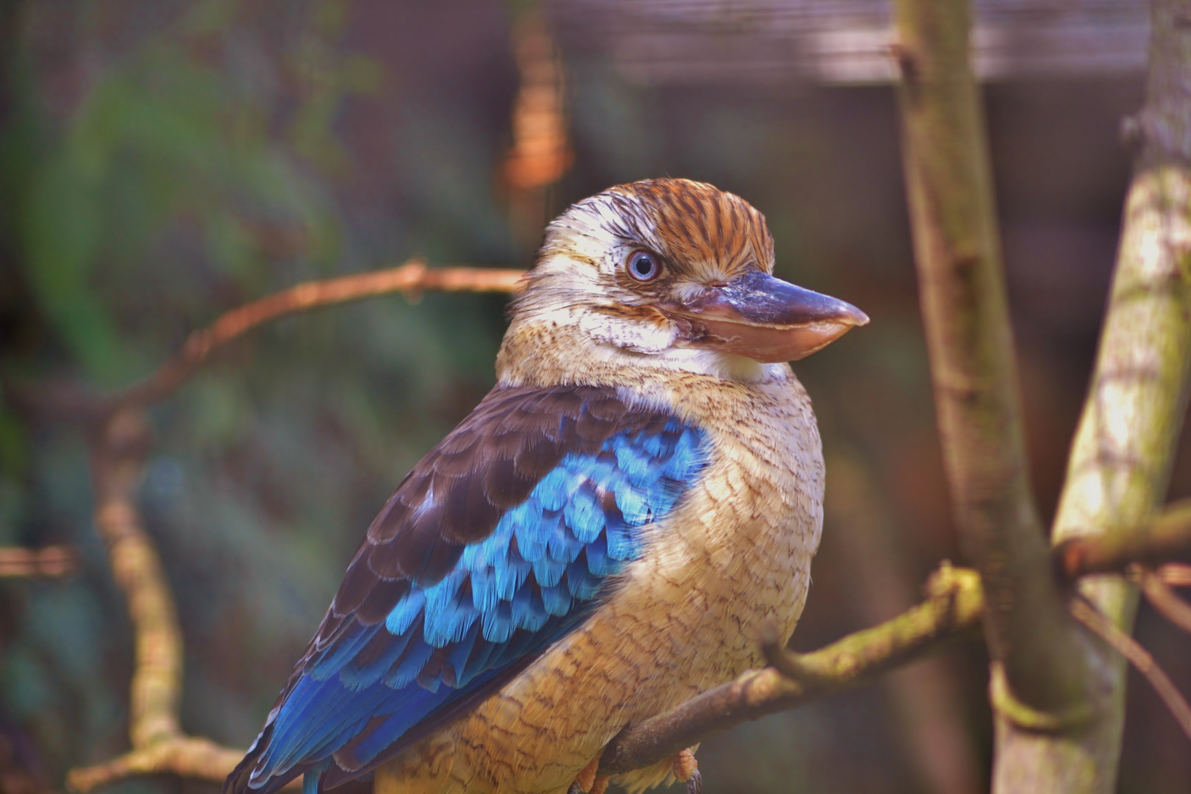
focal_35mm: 165
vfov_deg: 8.3
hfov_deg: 12.5
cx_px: 596
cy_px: 397
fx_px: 5458
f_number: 4
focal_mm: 110
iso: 400
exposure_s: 1/250
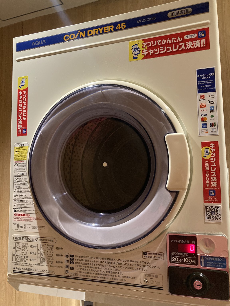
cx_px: 115
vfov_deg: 63.4
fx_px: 248
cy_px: 153
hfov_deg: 49.7
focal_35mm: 28
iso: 320
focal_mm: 3.99
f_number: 1.8
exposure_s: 1/56
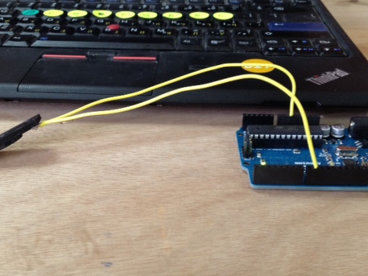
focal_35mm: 49
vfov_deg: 29.4
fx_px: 521
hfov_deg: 38.9
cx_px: 167
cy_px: 84
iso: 100
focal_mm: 4.28
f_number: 2.4
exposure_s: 1/20
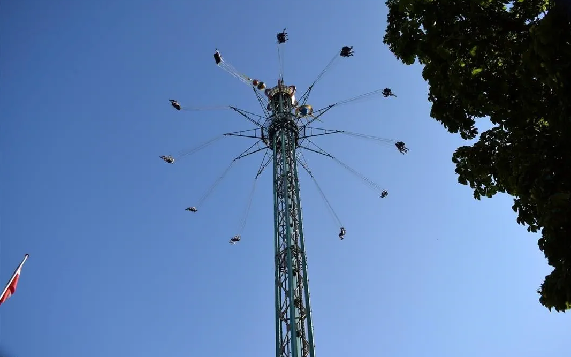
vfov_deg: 37.3
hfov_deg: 56.7
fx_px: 529
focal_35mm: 34
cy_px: 185
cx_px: 285
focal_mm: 22
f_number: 6.3
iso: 400
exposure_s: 1/1600
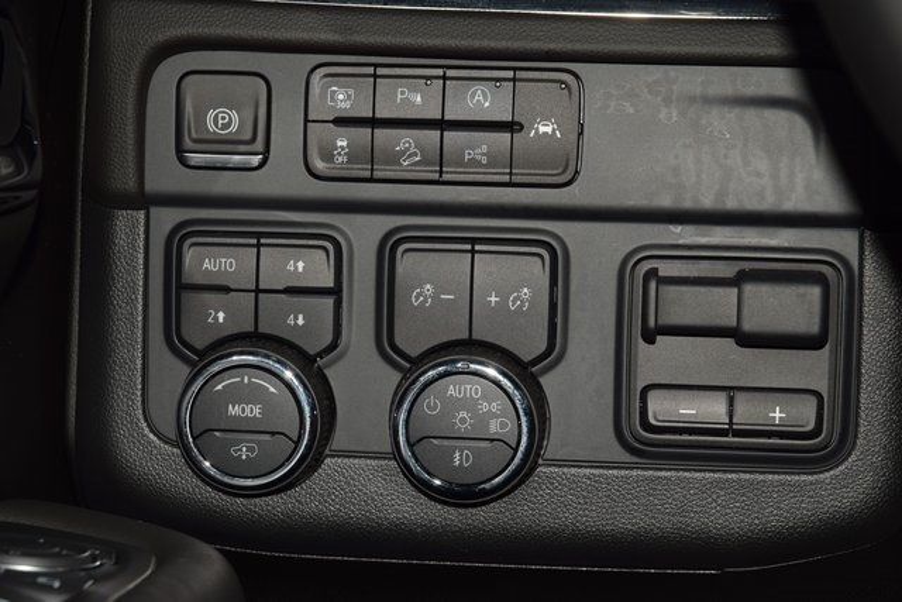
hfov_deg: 19.5
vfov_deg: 13.0
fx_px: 2631
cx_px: 451
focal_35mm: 105
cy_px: 301
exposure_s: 1/125
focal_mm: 70
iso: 100
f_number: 8
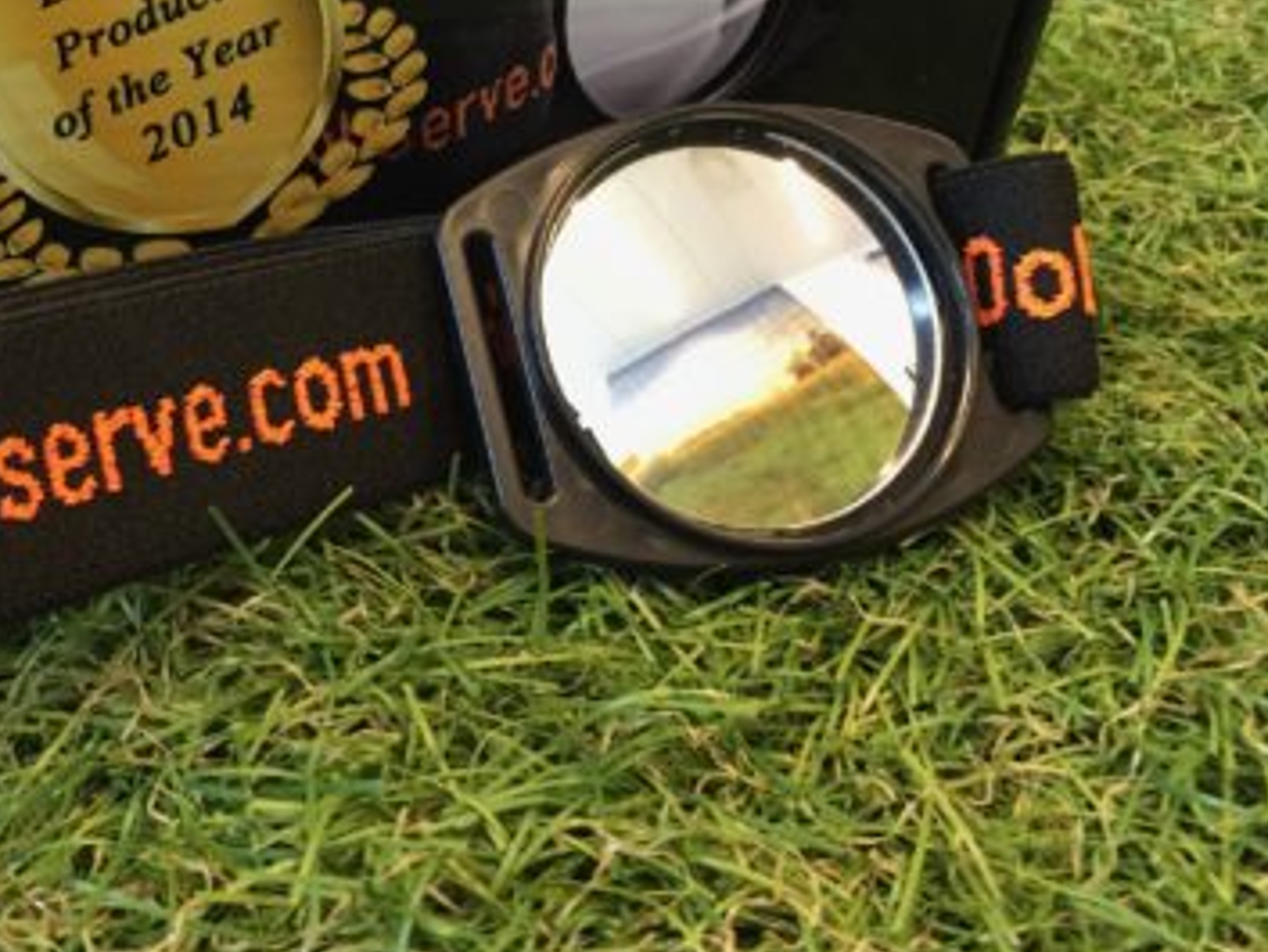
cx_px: 352
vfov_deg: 31.2
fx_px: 1686
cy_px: 284
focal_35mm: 46
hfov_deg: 40.3
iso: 200
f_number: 2.2
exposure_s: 1/33
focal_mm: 4.15
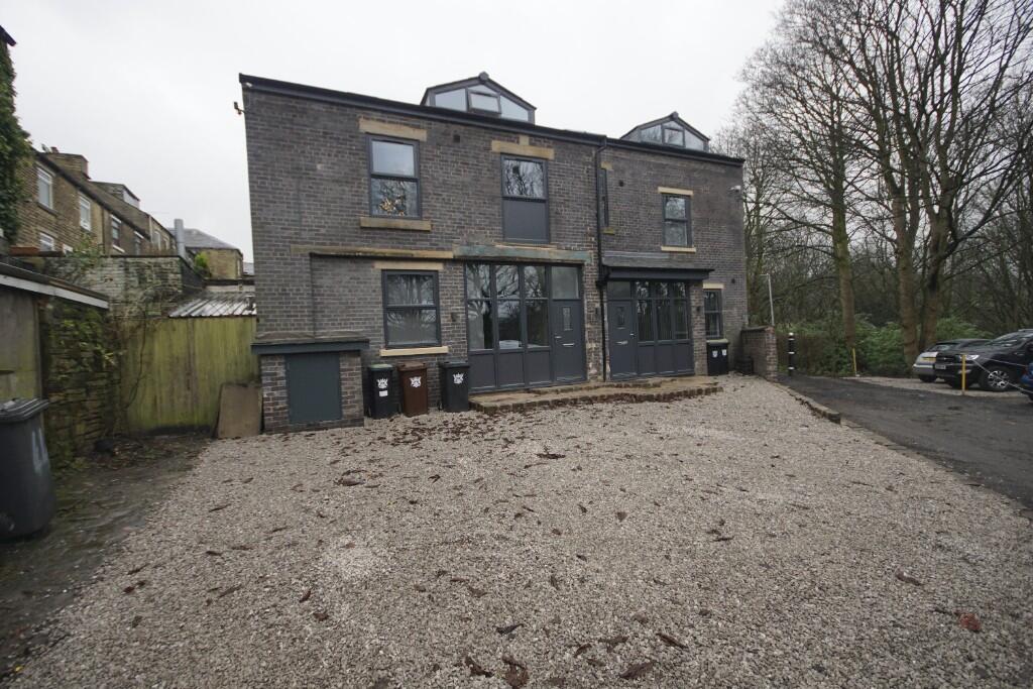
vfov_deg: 77.3
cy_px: 344
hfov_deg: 100.4
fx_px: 430
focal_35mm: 15
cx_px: 516
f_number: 4
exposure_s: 1/60
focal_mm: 10
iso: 200
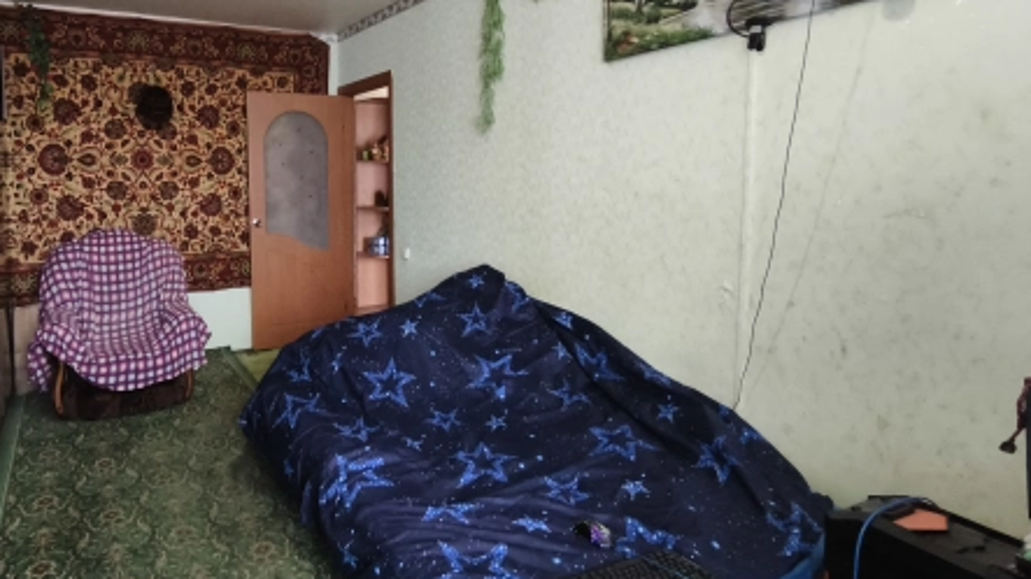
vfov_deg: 49.1
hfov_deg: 76.8
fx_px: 629
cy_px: 223
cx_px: 365
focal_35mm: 23
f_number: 2.2
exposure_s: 1/25
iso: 1000
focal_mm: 1.91
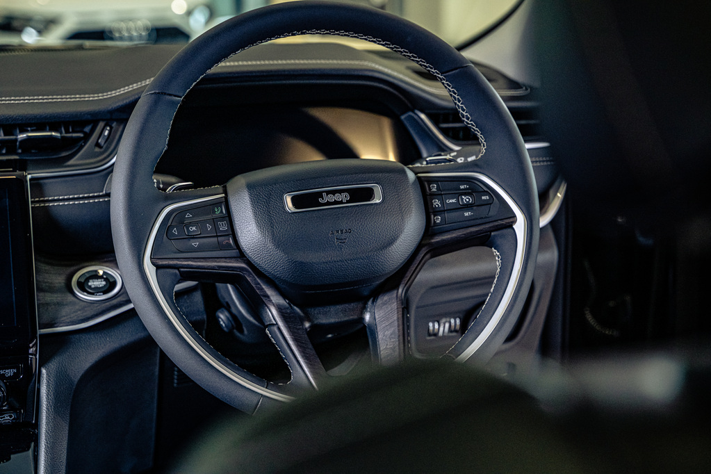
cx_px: 356
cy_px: 237
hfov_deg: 31.9
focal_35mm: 63
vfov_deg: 21.6
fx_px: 1244
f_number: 4
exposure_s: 1/200
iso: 1600
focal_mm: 63
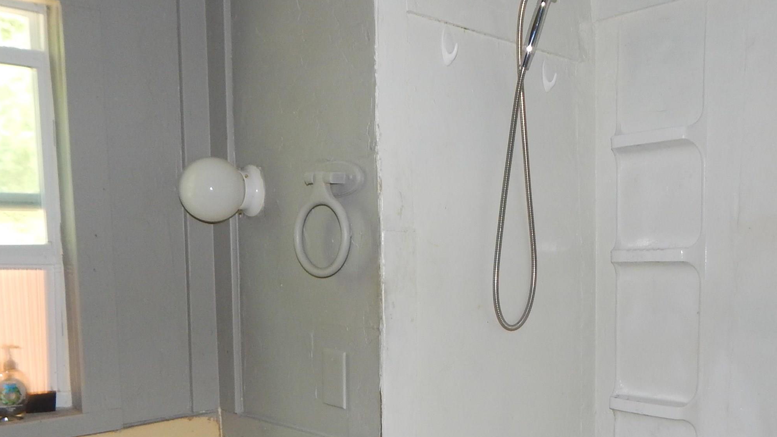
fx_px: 762
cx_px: 433
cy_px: 342
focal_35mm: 37
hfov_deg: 53.9
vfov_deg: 31.3
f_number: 3
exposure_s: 1/30
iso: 200
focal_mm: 4
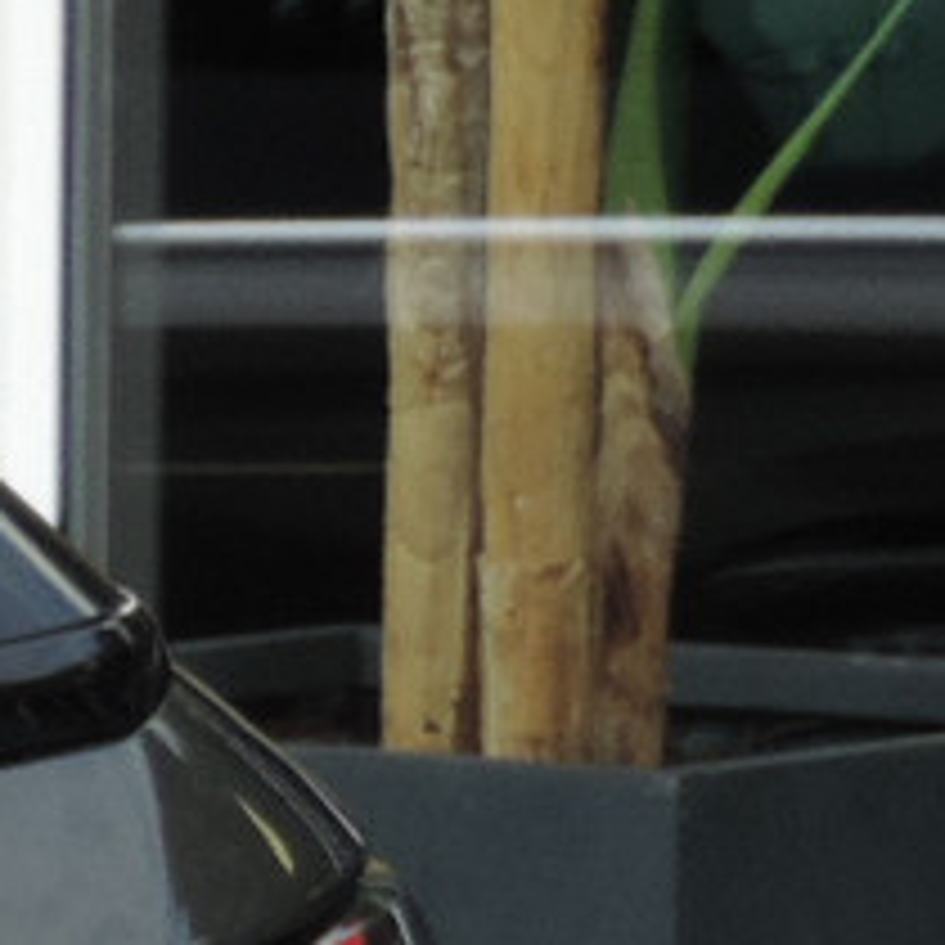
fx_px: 15875
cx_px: -2142
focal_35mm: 514
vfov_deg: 3.4
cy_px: 1260
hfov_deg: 3.3
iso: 100
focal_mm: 15.1
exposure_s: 1/100
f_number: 4
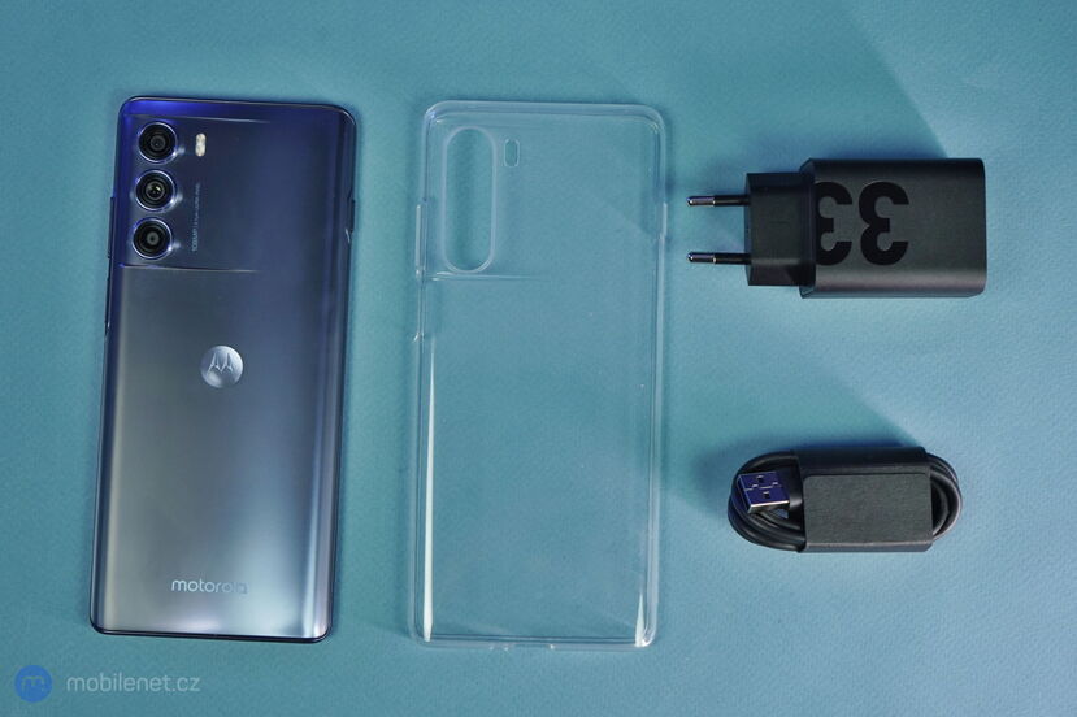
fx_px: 1525
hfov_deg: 38.9
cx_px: 538
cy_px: 358
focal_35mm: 51
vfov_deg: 26.5
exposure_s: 1/160
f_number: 6.3
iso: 1000
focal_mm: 51
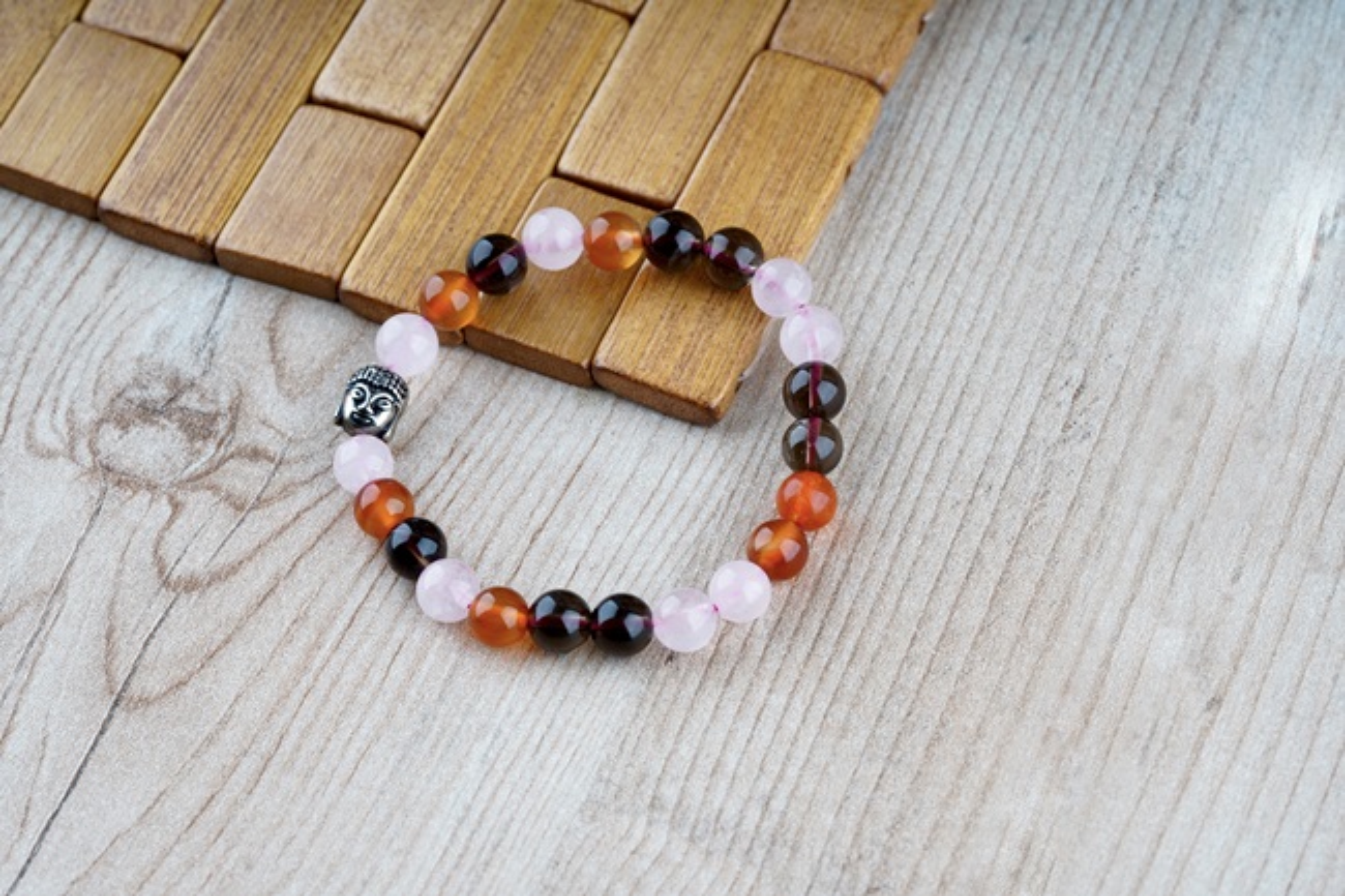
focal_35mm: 90
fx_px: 3361
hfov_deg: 22.6
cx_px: 672
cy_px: 448
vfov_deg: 15.2
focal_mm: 90
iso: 100
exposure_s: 1/160
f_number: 10
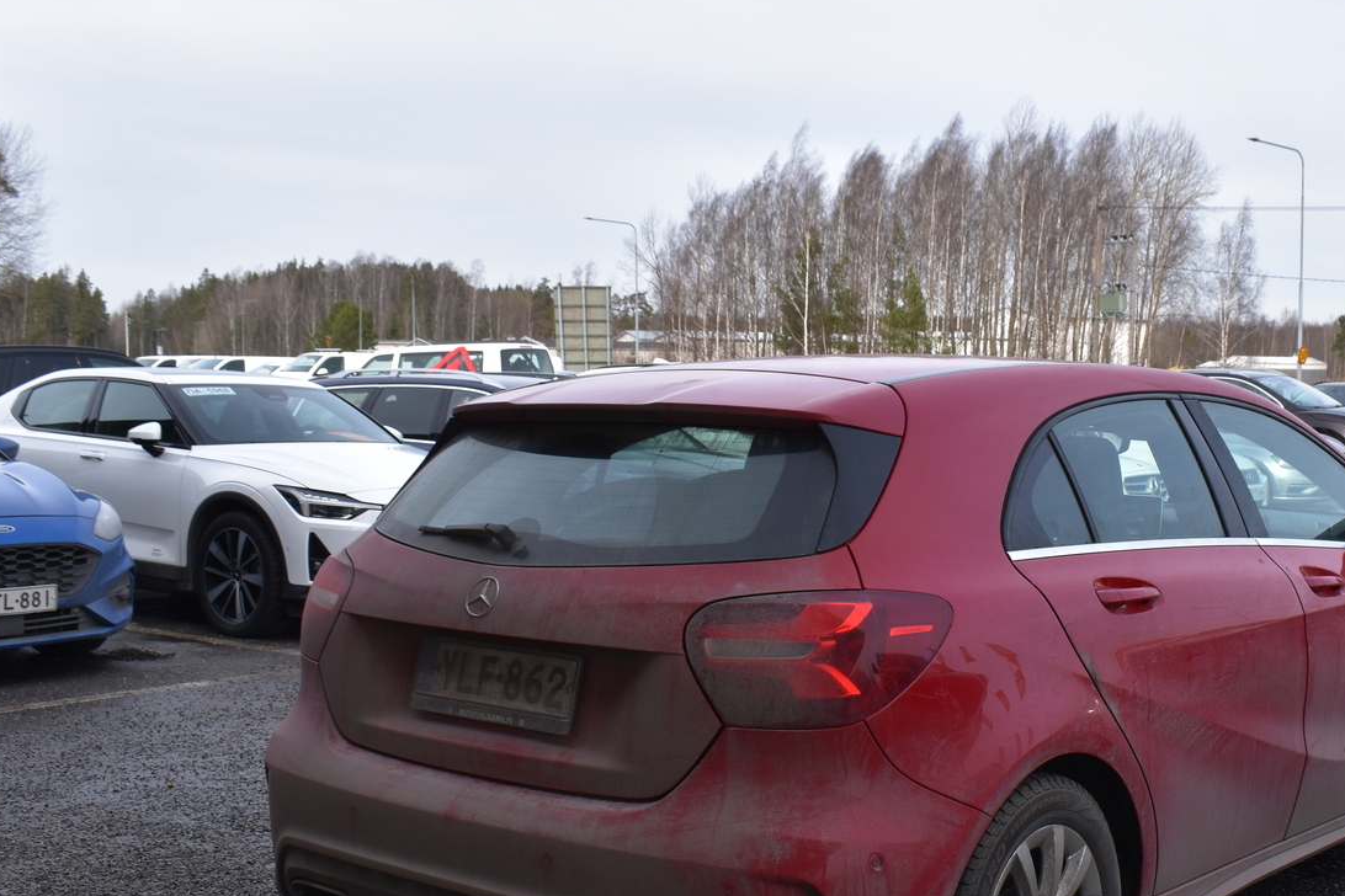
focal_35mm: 47
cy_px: 608
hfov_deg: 41.6
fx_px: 1746
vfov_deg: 28.6
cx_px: 883
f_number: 11
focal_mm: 21
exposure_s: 1/350
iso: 400
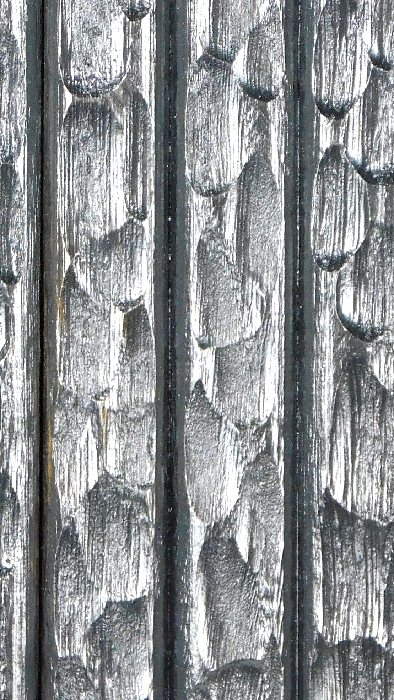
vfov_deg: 5.7
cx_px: 65
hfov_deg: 3.2
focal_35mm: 377
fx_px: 7001
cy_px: 384
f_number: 5.1
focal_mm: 26.3
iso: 180
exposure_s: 1/30
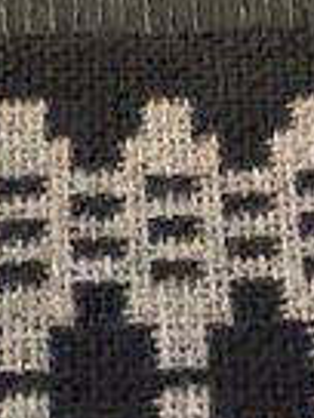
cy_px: 307
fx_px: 2818
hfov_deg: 6.4
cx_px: 58
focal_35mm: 233
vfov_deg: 8.5
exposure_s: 1/40
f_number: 2.4
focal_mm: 3.3
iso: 320
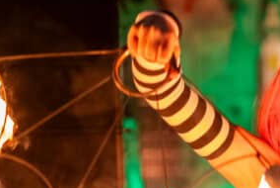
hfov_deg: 14.6
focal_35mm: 135
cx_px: 344
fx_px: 1051
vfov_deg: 10.0
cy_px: 226
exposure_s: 1/400
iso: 3200
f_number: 1.8
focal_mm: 50
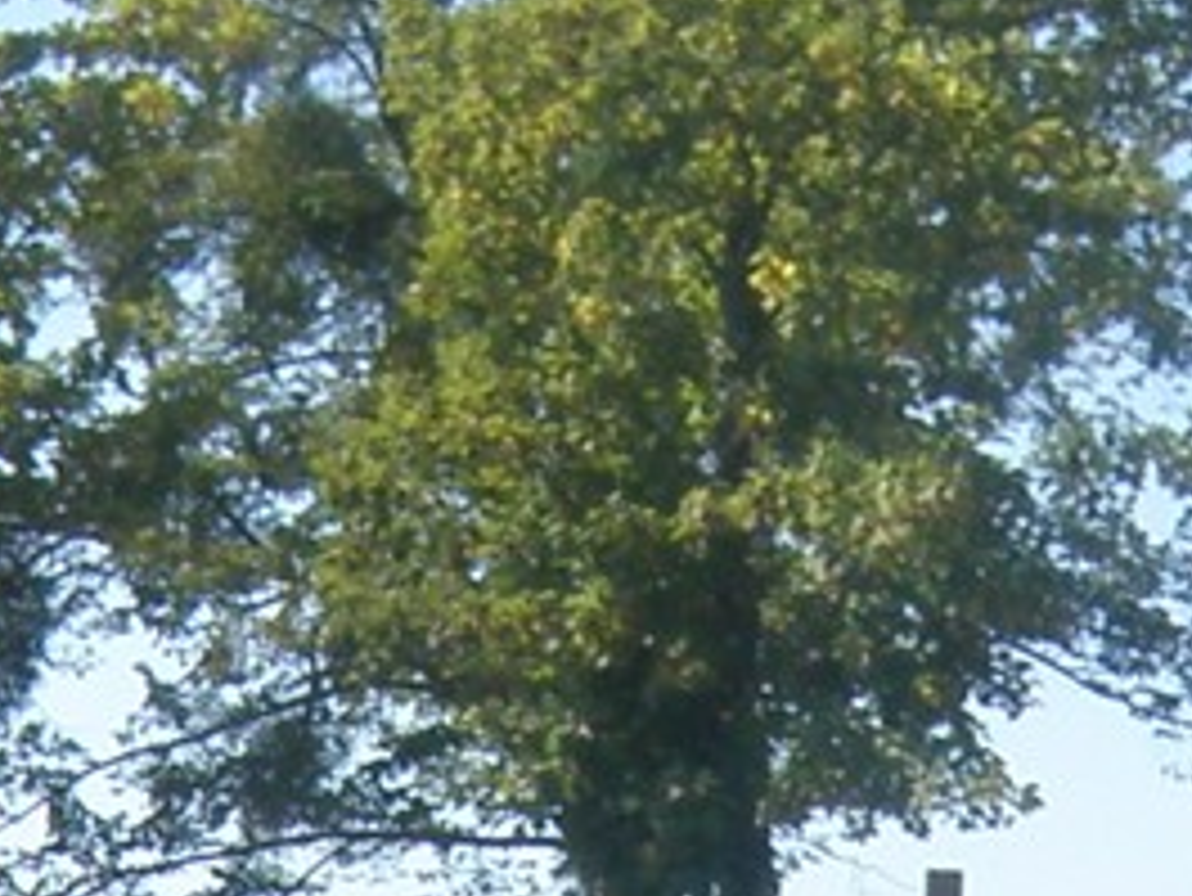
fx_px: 6167
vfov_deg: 7.5
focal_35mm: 179
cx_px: 427
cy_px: 2413
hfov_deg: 11.0
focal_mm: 4.6
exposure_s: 1/200
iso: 64
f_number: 5.6
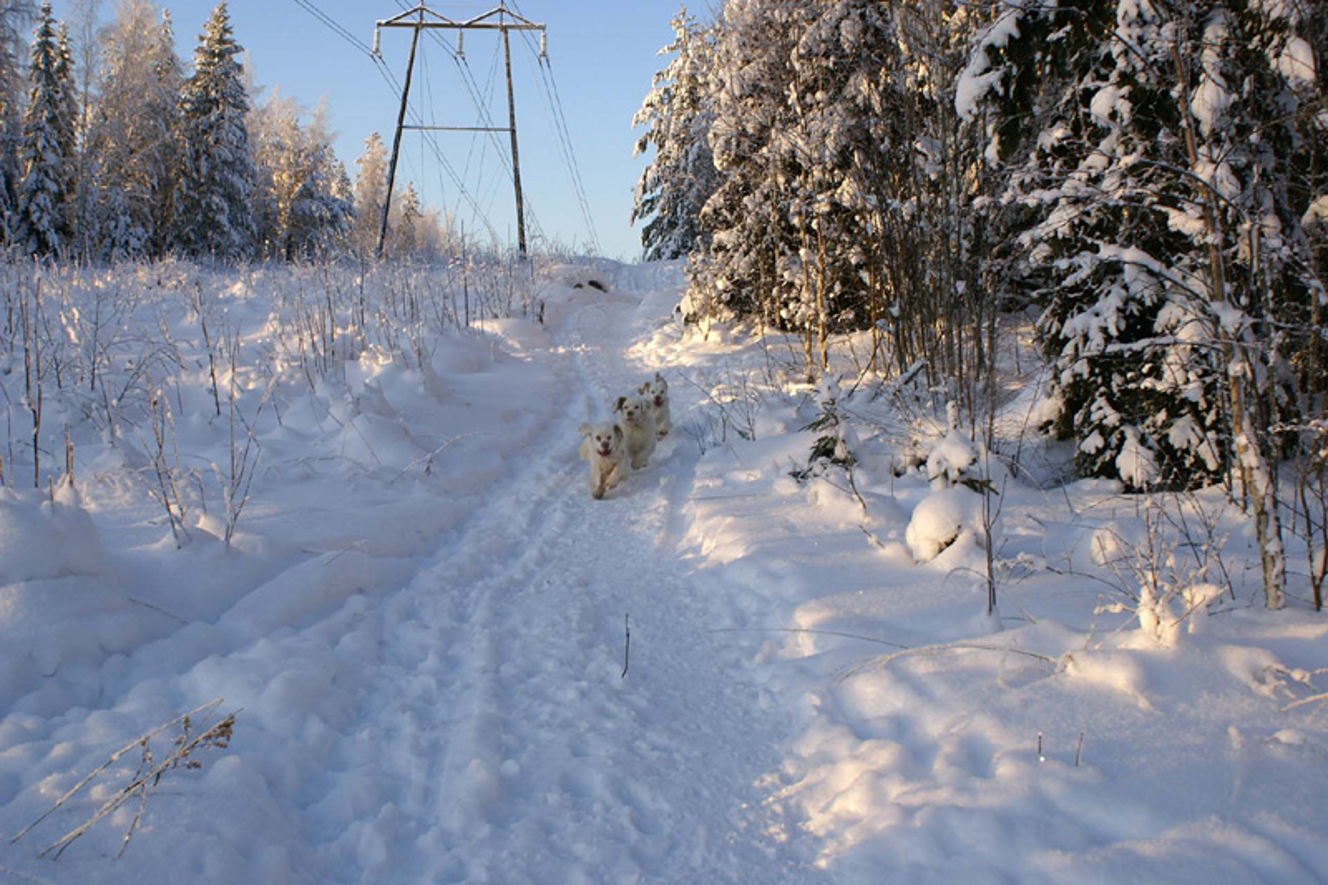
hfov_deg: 49.6
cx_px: 664
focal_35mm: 39
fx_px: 1438
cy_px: 442
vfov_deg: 34.2
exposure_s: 1/125
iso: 100
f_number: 8
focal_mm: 26
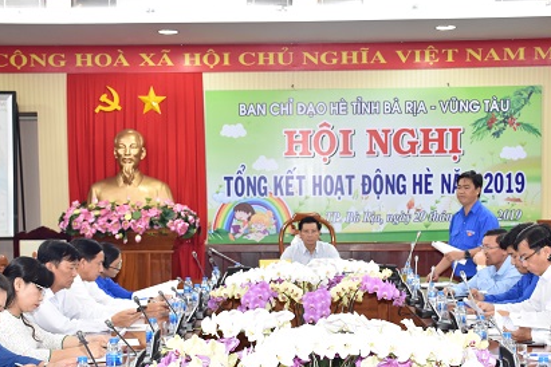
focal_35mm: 70
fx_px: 1071
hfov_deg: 28.8
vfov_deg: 19.4
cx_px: 294
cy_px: 252
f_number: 5.6
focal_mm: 32
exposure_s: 1/60
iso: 1250
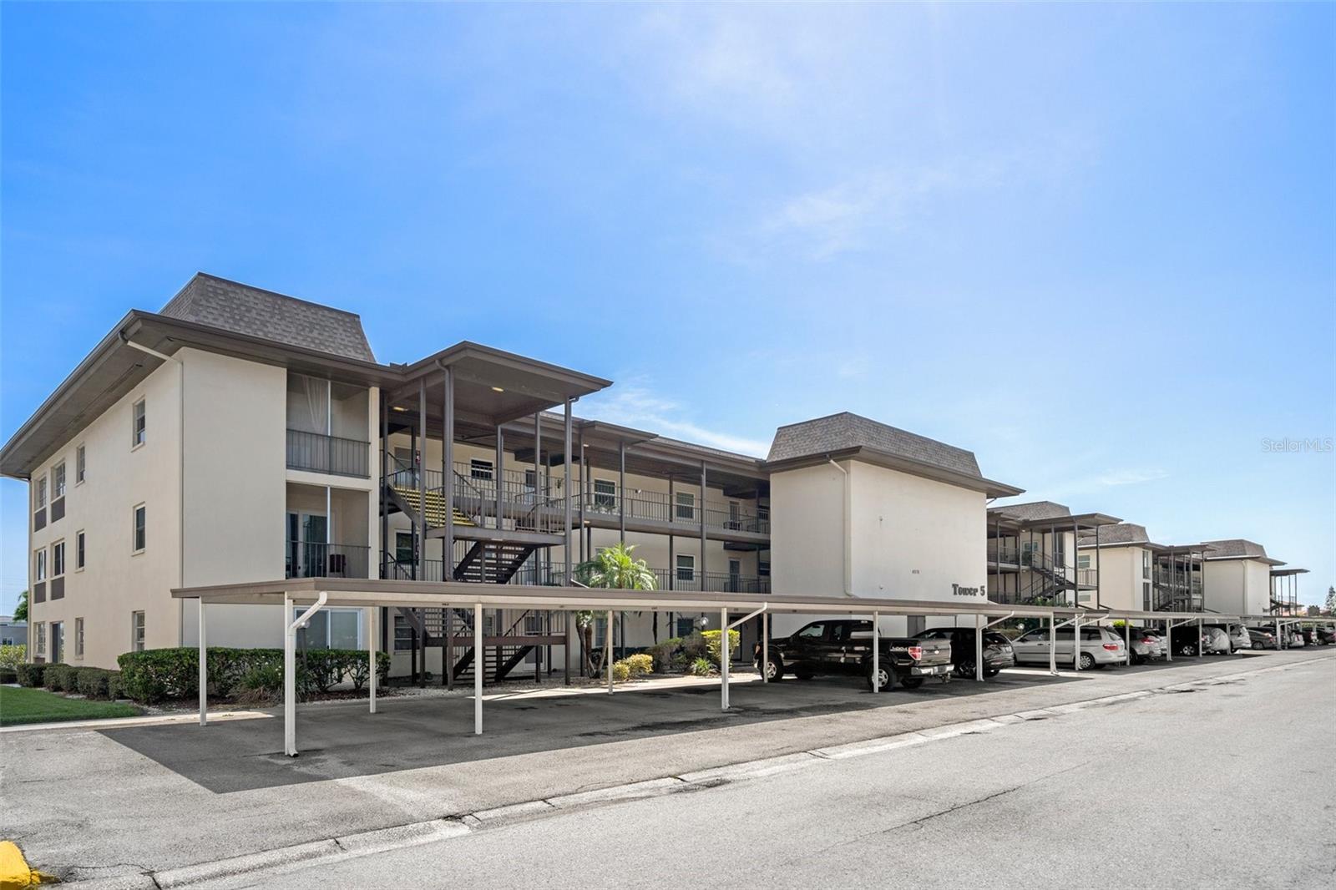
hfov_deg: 81.2
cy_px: 445
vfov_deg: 59.5
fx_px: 779
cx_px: 668
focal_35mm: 21
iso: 320
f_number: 8
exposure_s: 1/640
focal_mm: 21
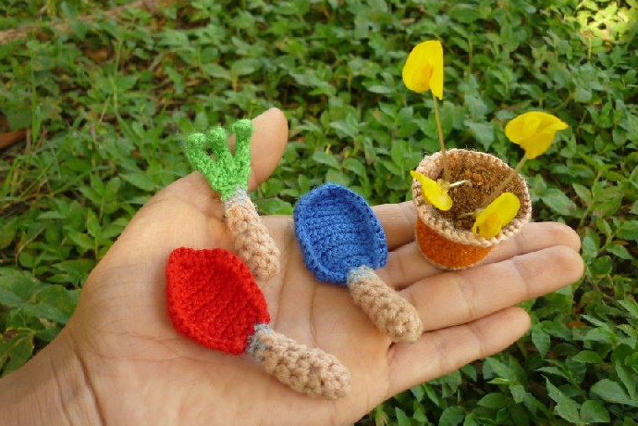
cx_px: 317
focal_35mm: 35
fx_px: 620
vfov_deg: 37.9
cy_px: 211
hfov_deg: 54.4
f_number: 2.8
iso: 80
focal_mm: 5.5
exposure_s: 1/50
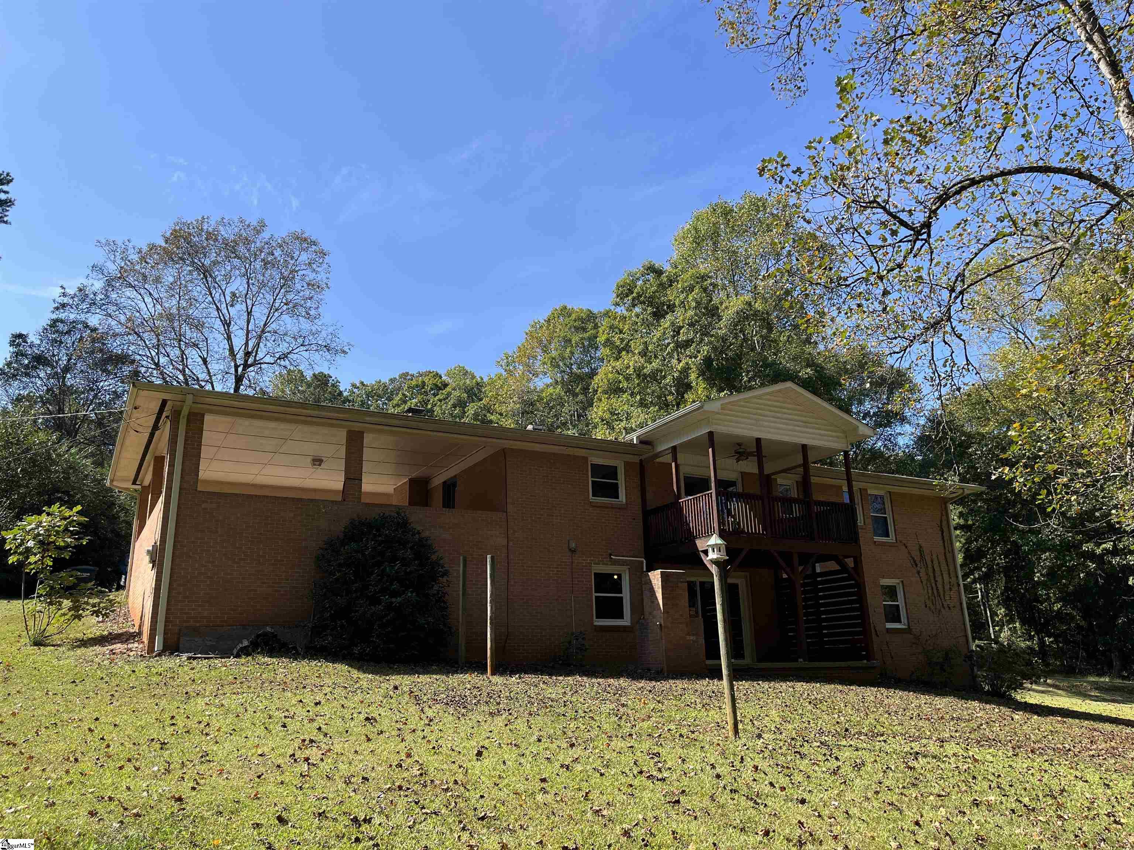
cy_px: 425
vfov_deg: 53.1
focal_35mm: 26
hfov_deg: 67.3
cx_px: 567
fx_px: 852
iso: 50
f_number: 1.6
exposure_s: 1/1957
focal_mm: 5.1
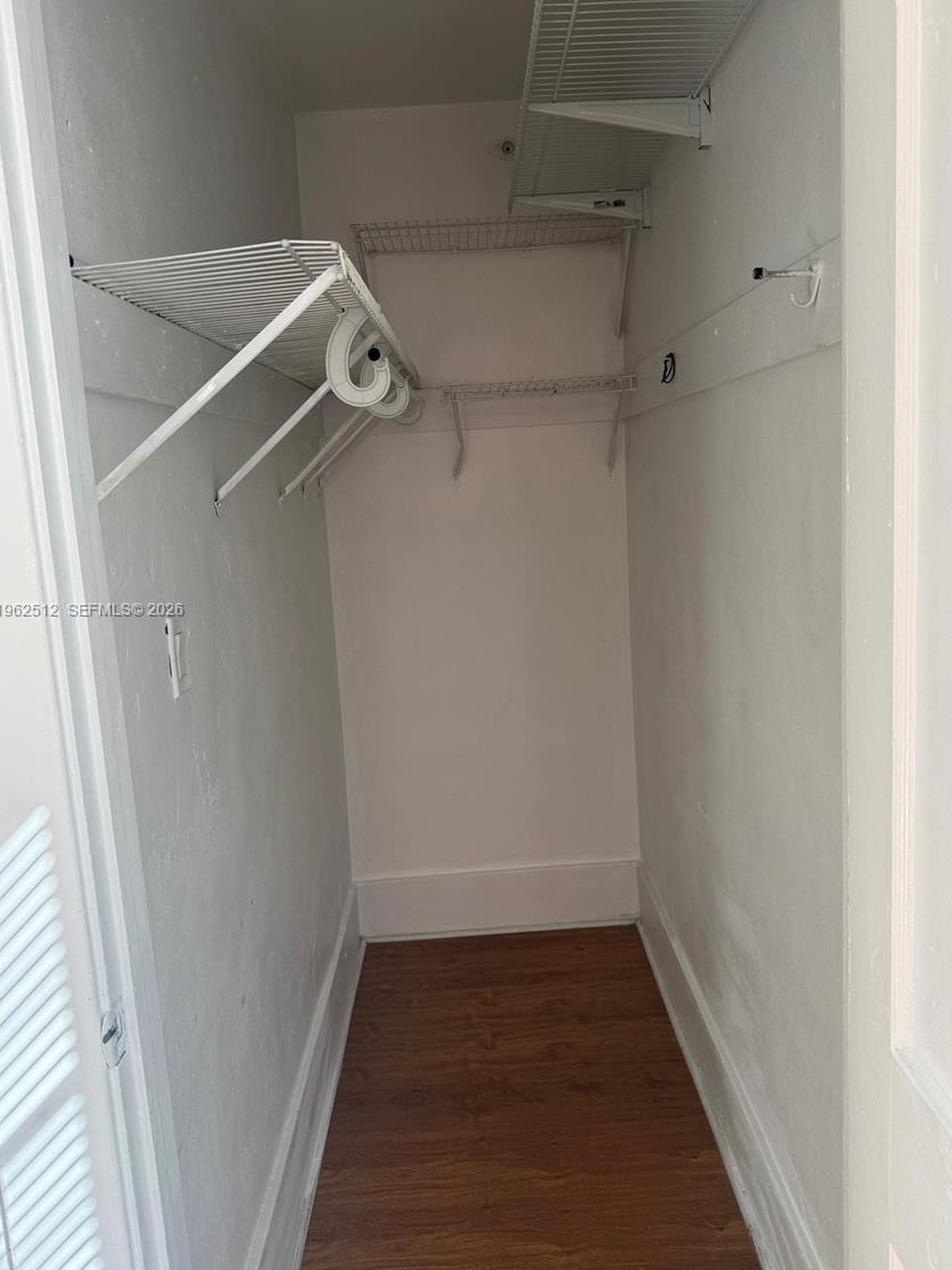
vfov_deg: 67.3
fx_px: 953
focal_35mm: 26
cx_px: 487
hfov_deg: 53.1
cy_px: 611
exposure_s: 1/121
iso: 64
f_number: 1.78
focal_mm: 6.76
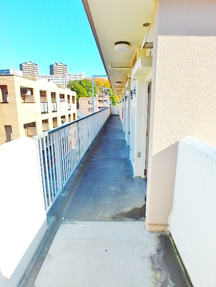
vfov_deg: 79.0
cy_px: 144
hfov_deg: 63.4
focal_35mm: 21
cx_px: 108
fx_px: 175
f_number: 3.5
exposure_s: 1/640
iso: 125
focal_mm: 3.7
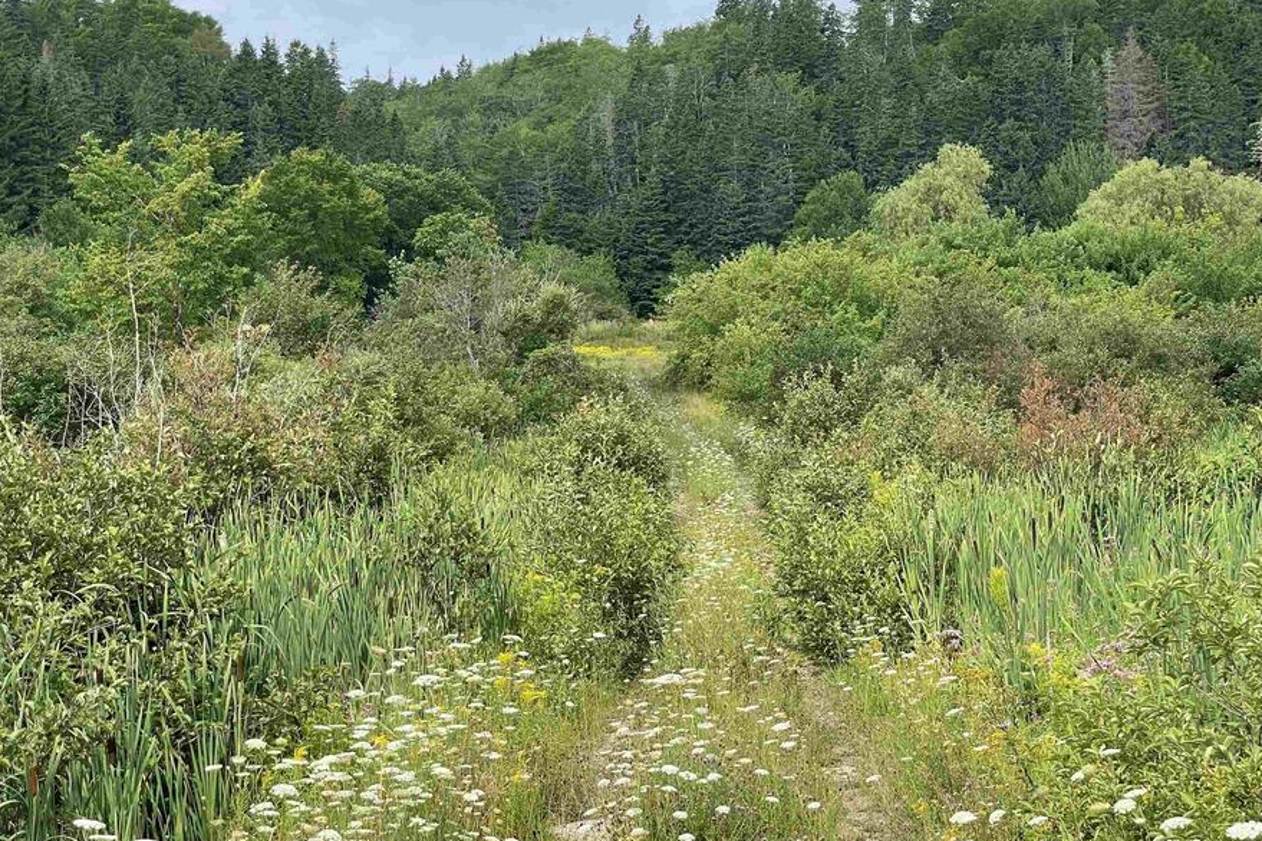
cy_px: 426
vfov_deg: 21.6
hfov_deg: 31.9
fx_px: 2208
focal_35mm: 63
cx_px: 698
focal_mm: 6
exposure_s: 1/1020
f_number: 2
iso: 25
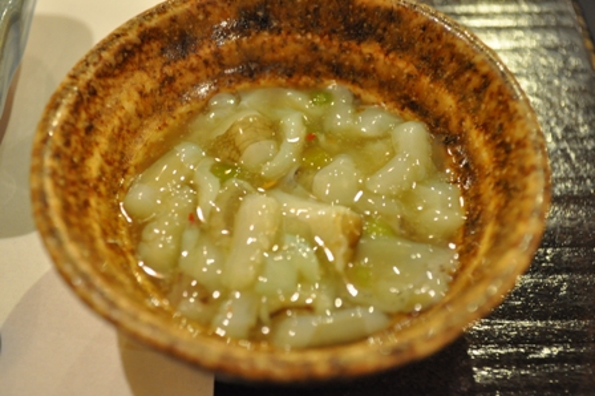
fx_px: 892
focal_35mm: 54
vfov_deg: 25.0
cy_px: 198
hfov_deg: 36.9
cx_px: 298
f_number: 5
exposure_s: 1/8
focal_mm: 36
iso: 1600
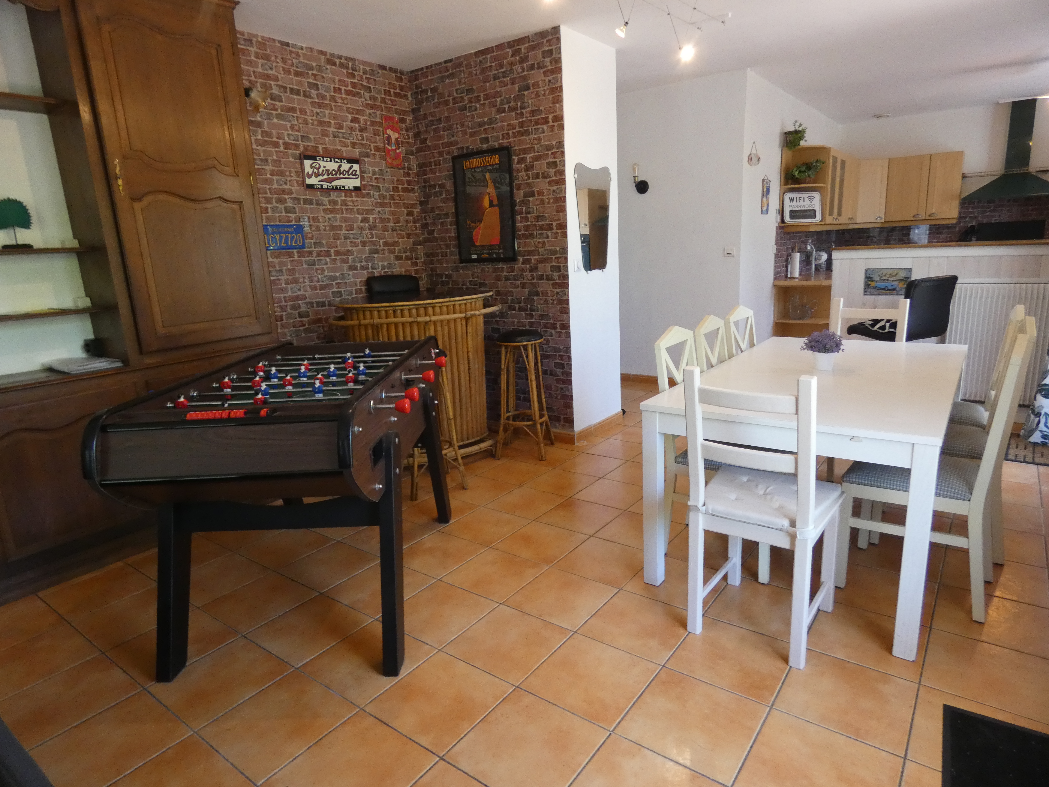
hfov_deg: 81.7
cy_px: 394
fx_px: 606
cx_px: 524
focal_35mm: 20
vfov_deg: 66.0
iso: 400
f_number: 2.8
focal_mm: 3.6
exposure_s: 1/60
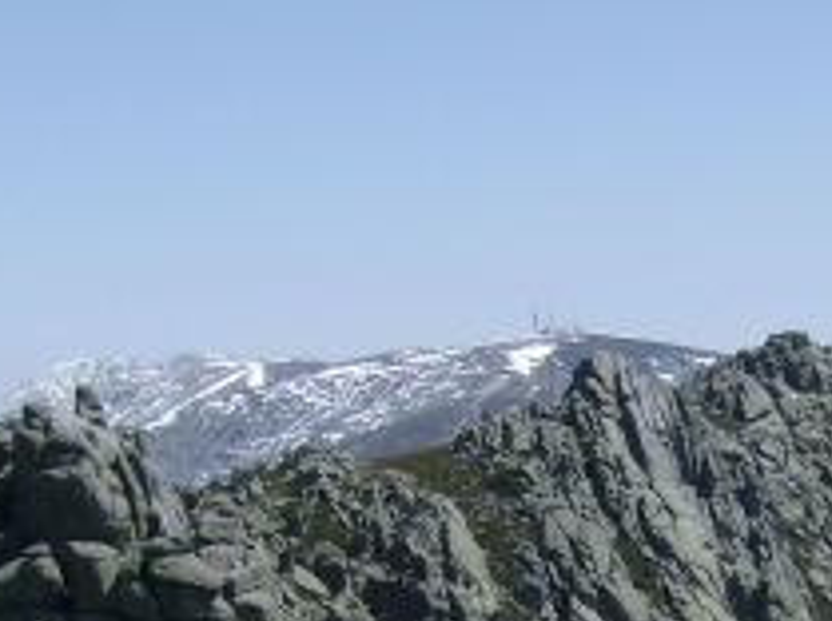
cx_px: 553
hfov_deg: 17.7
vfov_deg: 13.1
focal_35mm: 111
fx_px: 2663
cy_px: 665
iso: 100
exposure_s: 1/994
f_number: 4.7
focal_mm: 6
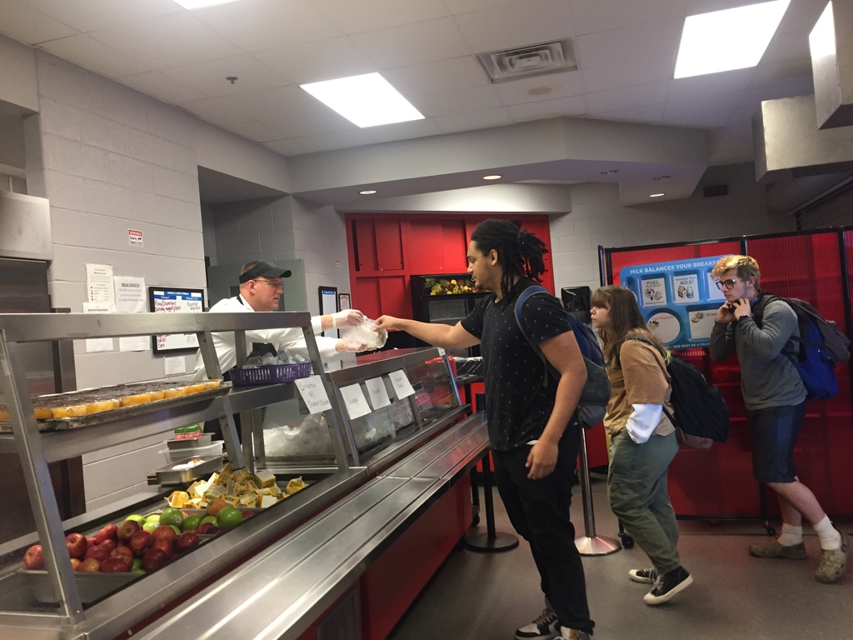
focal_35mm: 29
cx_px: 426
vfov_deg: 48.2
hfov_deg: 61.7
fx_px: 715
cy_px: 320
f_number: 2.2
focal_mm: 4.15
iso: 160
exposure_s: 1/30
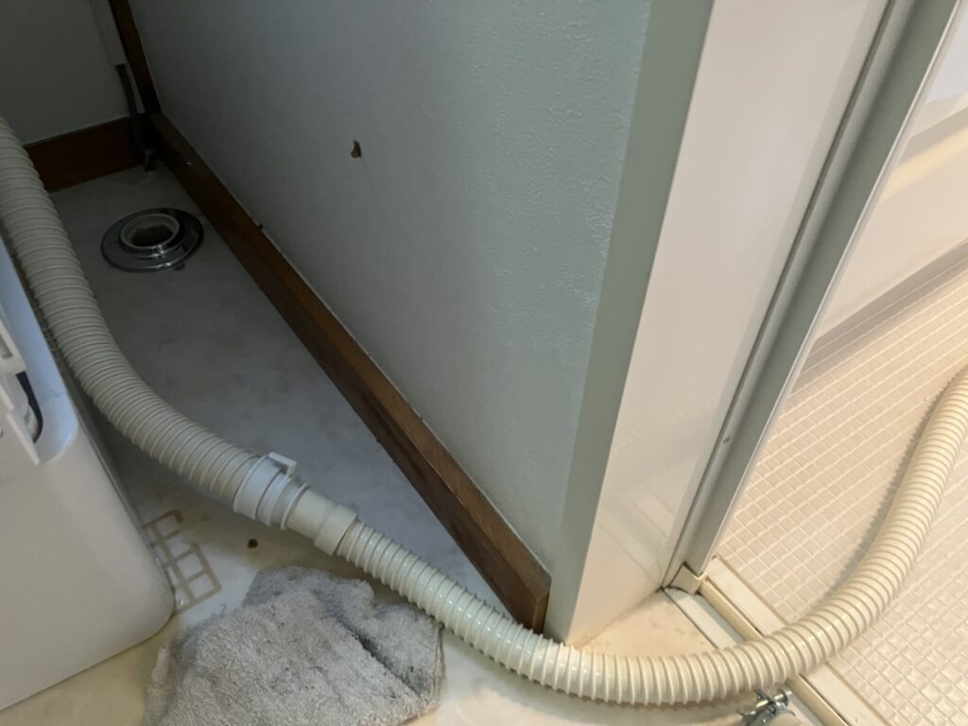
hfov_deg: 63.4
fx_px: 783
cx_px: 484
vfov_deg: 49.7
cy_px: 363
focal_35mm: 28
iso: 400
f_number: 1.8
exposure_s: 1/40
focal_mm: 3.99
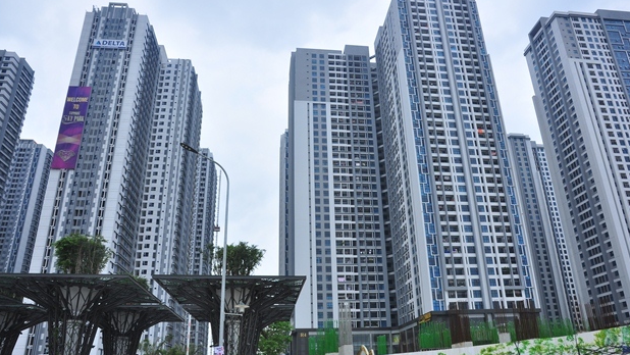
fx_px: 434
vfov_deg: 44.3
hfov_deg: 71.9
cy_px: 208
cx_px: 317
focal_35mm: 26
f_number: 9
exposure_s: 1/200
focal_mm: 16
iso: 200
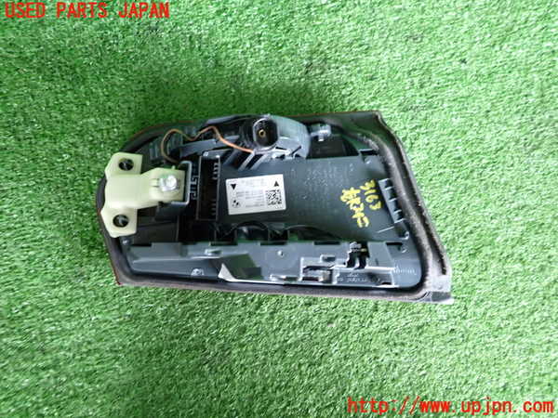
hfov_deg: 69.4
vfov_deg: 54.9
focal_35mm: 25
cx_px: 279
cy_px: 209
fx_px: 403
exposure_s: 1/30
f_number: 2
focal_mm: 4.5
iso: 400
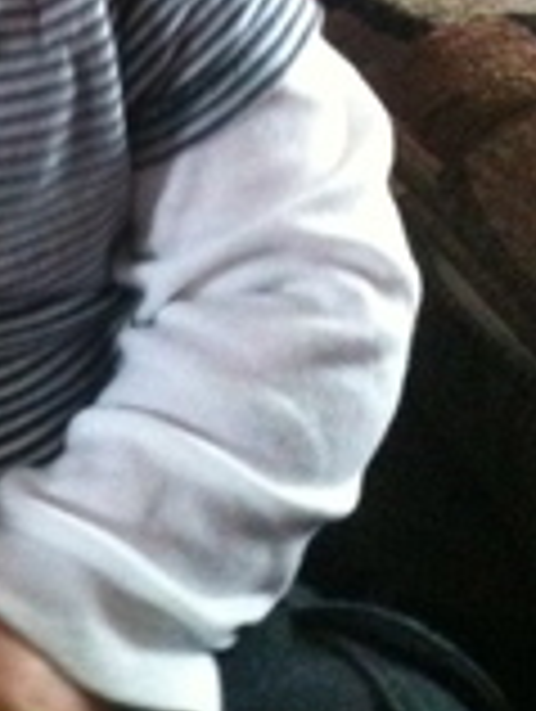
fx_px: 2183
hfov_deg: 13.3
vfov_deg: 18.4
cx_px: -230
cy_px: 194
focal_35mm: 106
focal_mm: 3.85
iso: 500
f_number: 2.8
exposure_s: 1/11
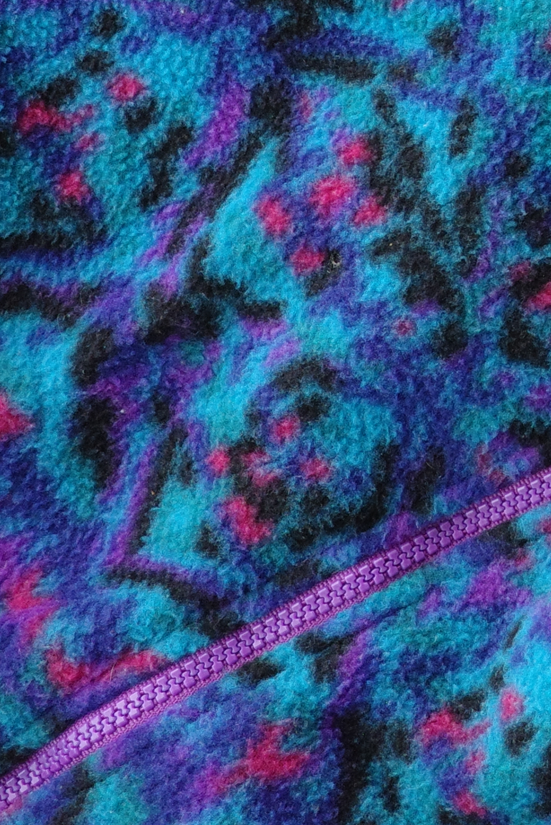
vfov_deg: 12.1
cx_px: 1645
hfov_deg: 7.4
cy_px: -256
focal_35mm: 164
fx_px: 3763
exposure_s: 1/640
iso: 640
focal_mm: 26
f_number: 3.2
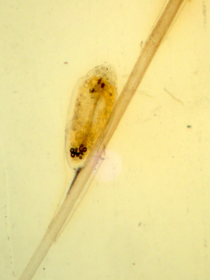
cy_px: 140
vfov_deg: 40.4
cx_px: 105
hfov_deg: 30.9
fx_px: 380
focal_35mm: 47
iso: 100
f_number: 3.1
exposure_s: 1/16
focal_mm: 10.1
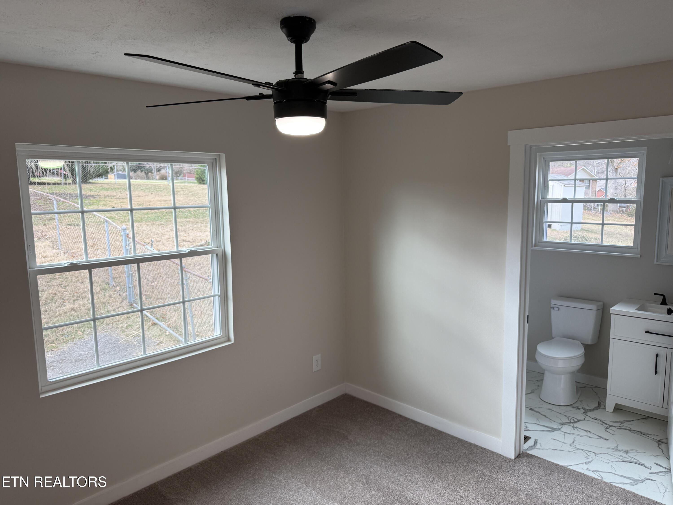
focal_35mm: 24
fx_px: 467
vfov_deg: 56.8
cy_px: 252
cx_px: 336
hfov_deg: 71.6
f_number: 1.78
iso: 64
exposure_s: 1/132
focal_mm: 6.76
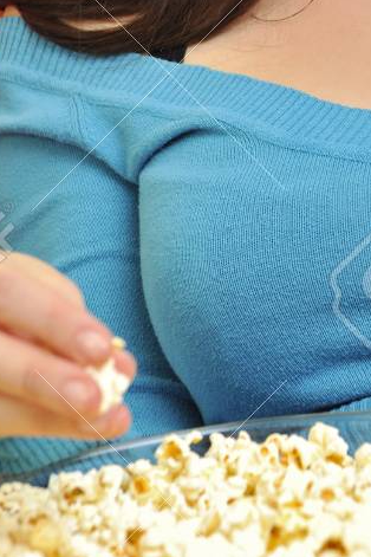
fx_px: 2813
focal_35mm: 182
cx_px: 343
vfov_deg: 11.2
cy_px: 64
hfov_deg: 7.5
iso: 50
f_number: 6.3
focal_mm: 66
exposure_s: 1/160
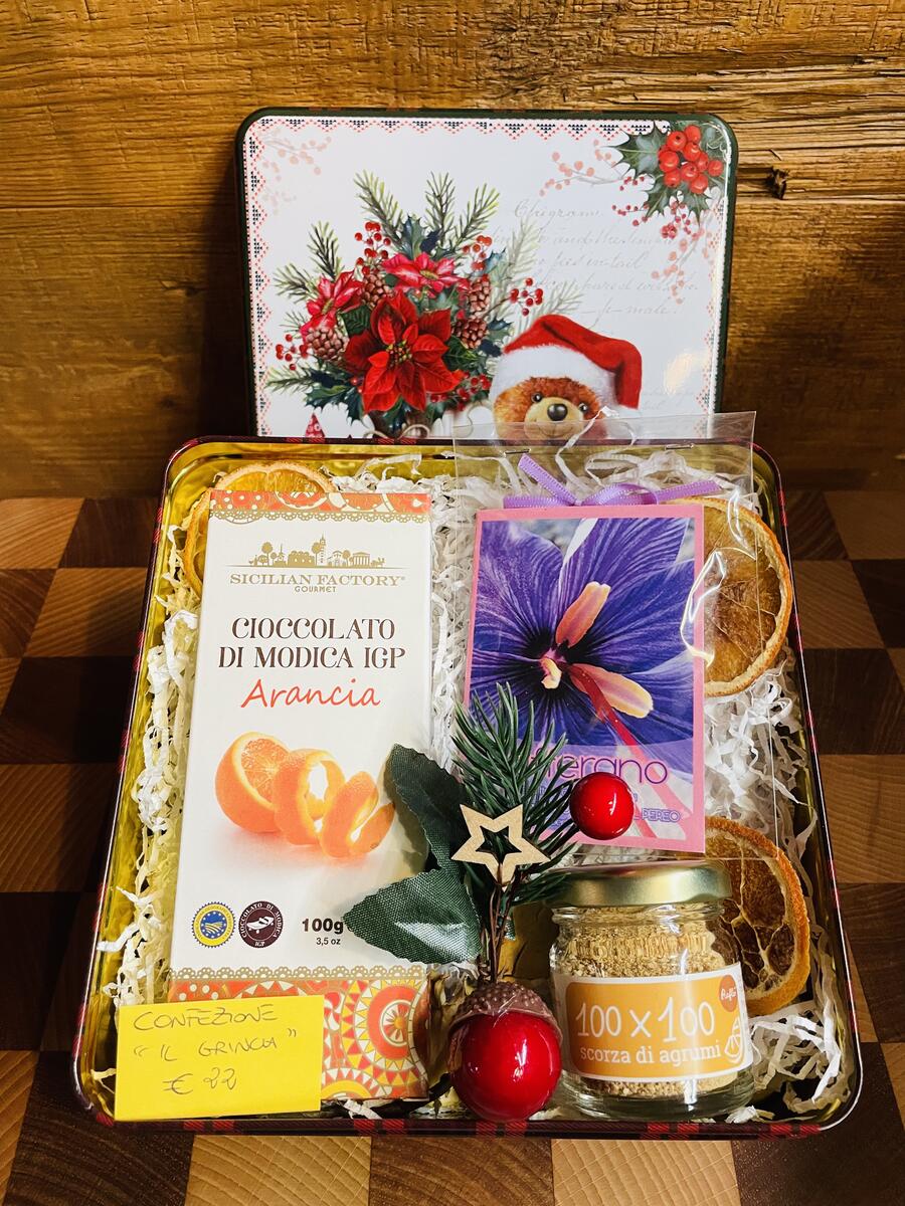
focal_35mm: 26
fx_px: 906
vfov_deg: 67.3
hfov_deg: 53.1
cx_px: 452
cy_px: 603
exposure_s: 1/60
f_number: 1.6
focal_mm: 4.2
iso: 200
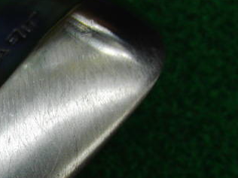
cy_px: 152
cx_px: 15
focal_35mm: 75
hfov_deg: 25.1
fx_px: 516
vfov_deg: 19.4
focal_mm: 6.42
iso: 200
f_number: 3.6
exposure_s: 1/80
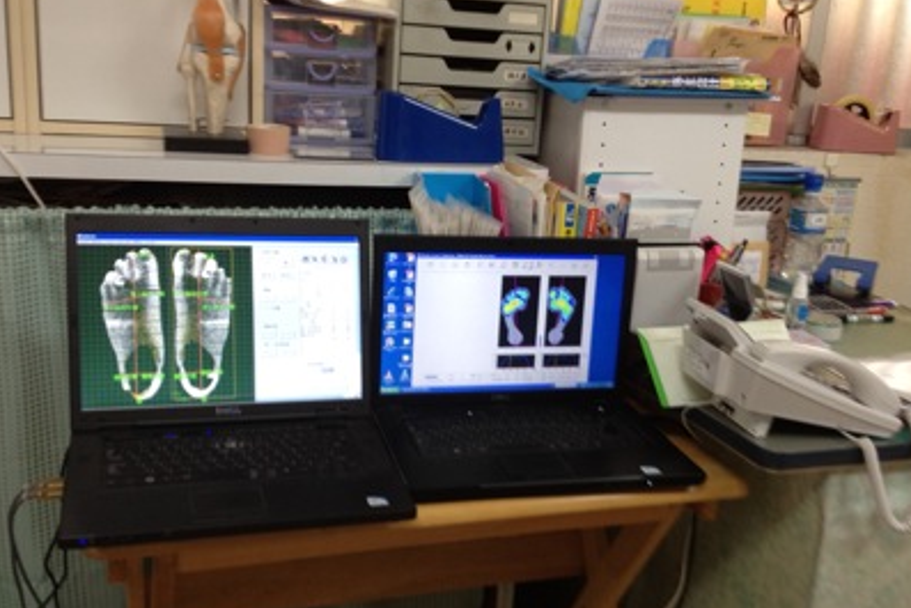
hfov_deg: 44.5
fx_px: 1114
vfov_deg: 30.5
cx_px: 491
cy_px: 346
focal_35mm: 44
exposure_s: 1/20
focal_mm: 4.28
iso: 80
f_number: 2.4
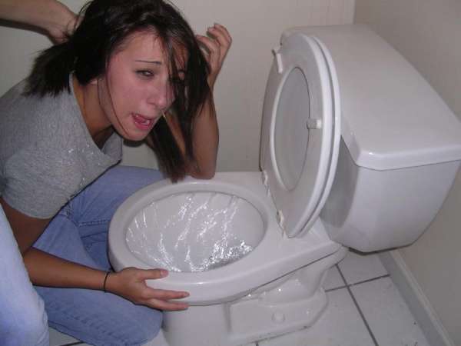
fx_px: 506
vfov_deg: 37.7
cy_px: 173
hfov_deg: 49.0
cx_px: 230
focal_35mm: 38
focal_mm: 5.8
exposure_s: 1/60.1
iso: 100
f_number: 2.8
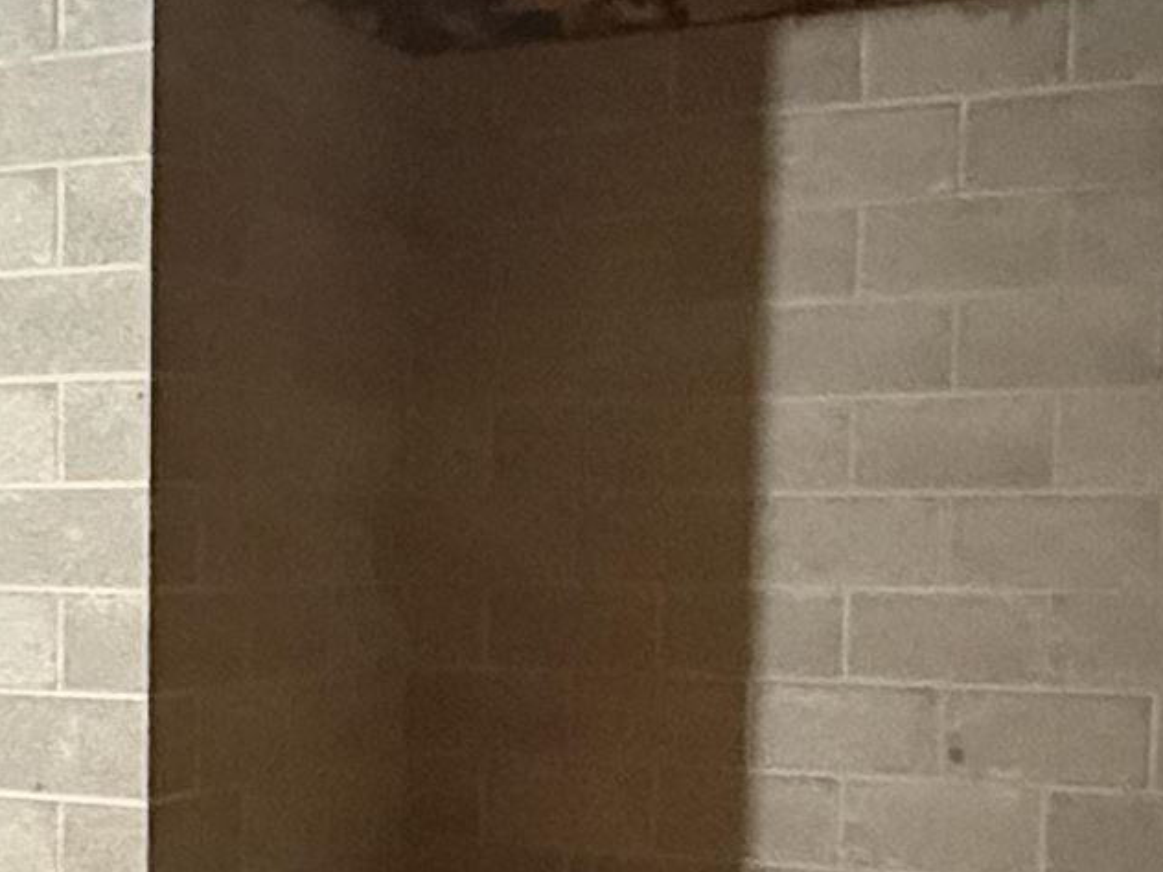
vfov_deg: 21.4
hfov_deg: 27.7
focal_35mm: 68
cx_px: 156
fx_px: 2285
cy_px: 697
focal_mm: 2.22
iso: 1250
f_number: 2.2
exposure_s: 1/60
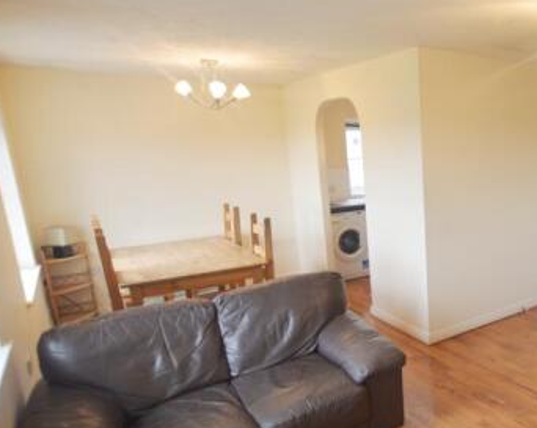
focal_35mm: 27
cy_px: 249
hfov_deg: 55.0
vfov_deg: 52.9
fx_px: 429
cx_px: 491
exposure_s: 1/60
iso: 640
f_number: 3.5
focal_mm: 10
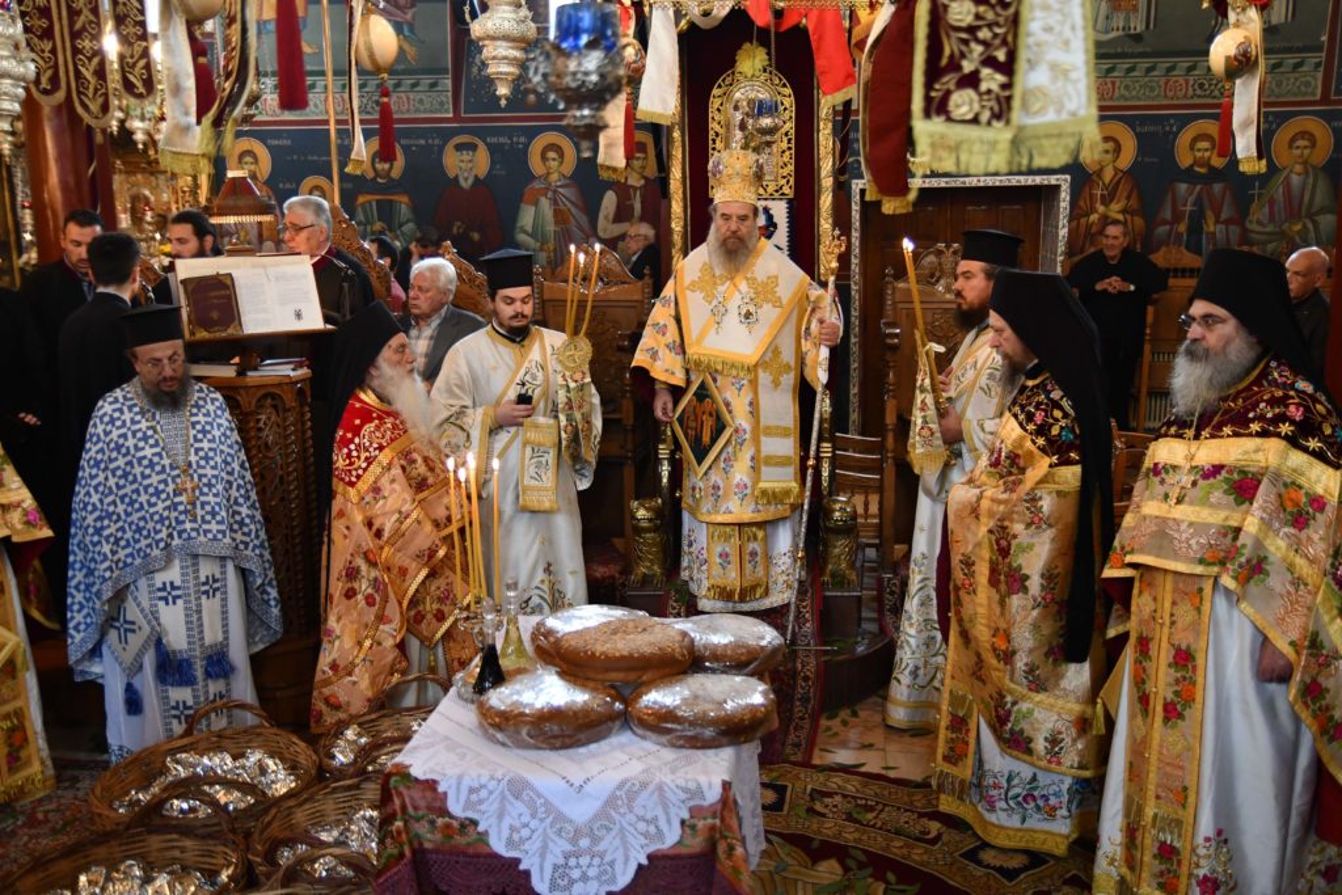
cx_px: 671
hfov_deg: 41.1
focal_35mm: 48
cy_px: 448
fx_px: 1789
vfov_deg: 28.1
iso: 2000
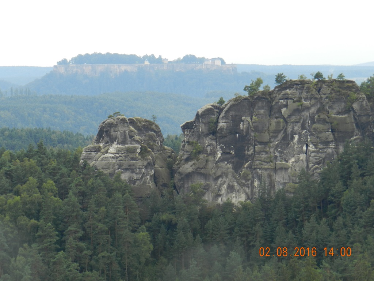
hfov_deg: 11.2
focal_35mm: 176
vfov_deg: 8.4
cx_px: 187
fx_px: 1902
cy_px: 140
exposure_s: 1/125
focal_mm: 31.2
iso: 160
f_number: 5.4
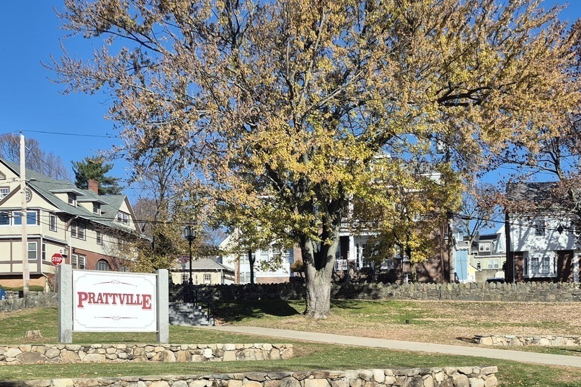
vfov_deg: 27.8
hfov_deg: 40.9
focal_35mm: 47
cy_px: 337
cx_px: 421
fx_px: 759
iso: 25
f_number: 1.8
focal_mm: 5.4
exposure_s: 1/1780
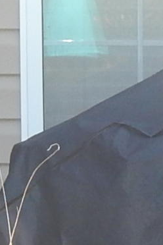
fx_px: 2166
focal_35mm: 319
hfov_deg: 4.3
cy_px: 312
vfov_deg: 6.4
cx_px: 254
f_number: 3.4
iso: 180
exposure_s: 1/200
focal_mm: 6.8
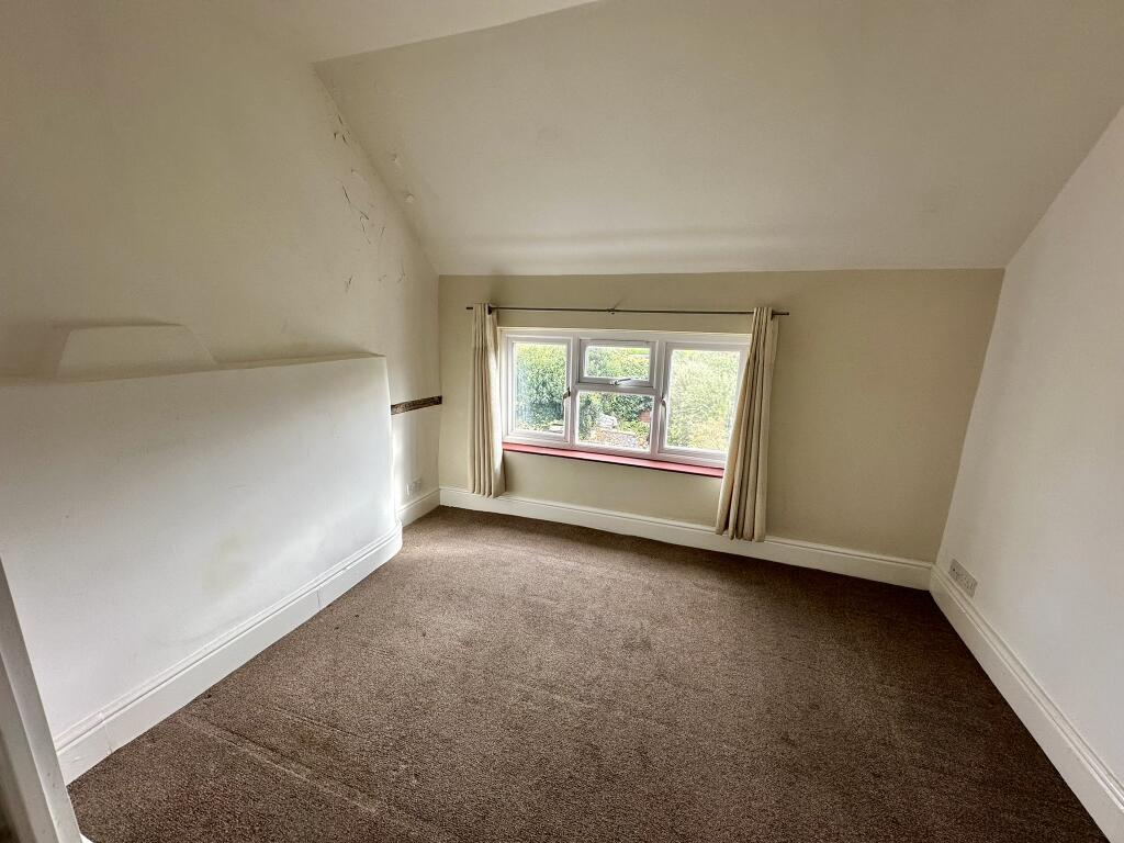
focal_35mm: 14
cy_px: 422
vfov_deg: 85.7
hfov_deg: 102.1
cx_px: 562
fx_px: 455
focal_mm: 2.22
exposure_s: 1/99
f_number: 2.2
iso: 64
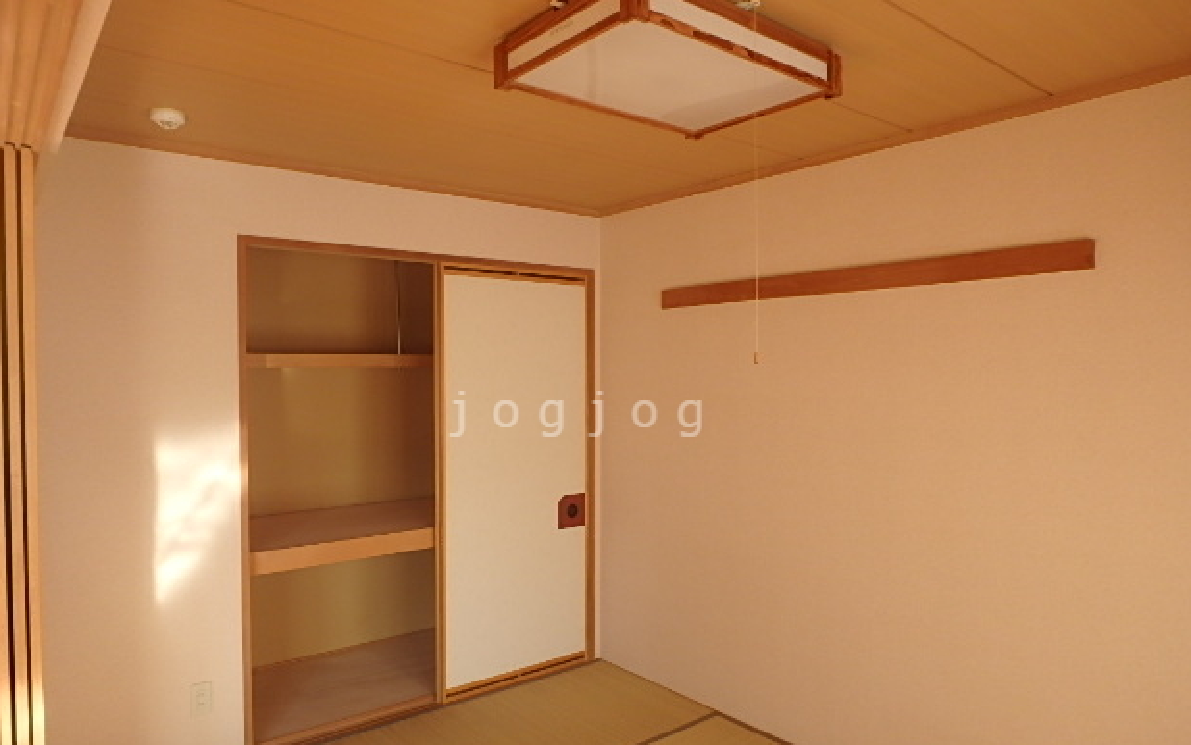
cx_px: 581
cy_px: 414
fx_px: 747
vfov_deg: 52.9
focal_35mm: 23
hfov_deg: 77.1
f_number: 3.5
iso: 125
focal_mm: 3.7
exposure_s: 1/80
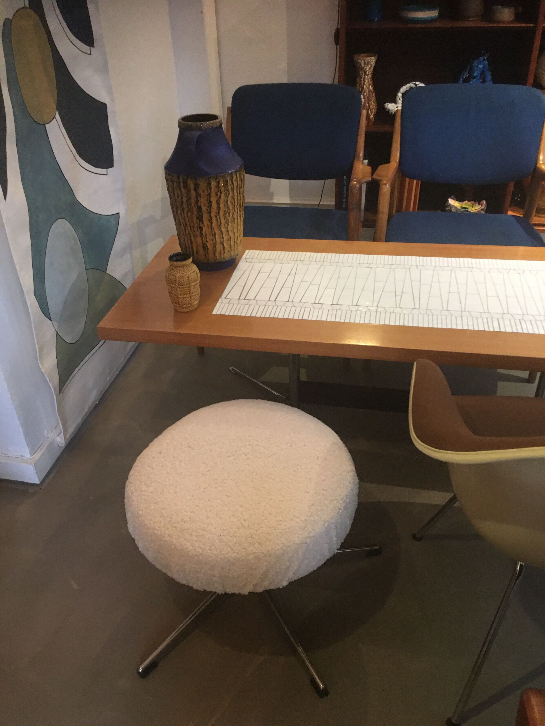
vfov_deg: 61.7
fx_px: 609
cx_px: 272
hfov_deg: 48.2
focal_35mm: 29
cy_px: 363
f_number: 2.2
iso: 80
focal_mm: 4.15
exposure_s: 1/10
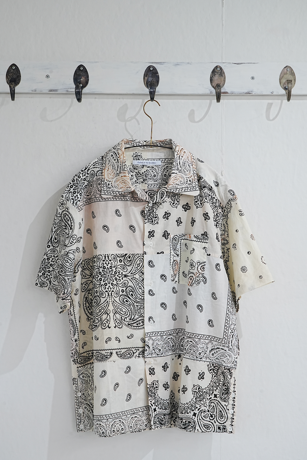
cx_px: 154
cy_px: 230
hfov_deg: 23.0
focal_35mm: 59
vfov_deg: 33.9
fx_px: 754
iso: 1000
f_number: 10
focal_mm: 59
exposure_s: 1/30
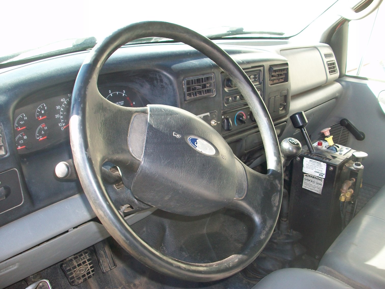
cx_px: 192
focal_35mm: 34
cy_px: 144
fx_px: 378
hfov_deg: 54.0
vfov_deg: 41.8
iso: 80
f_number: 2.8
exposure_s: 1/100
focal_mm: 5.7
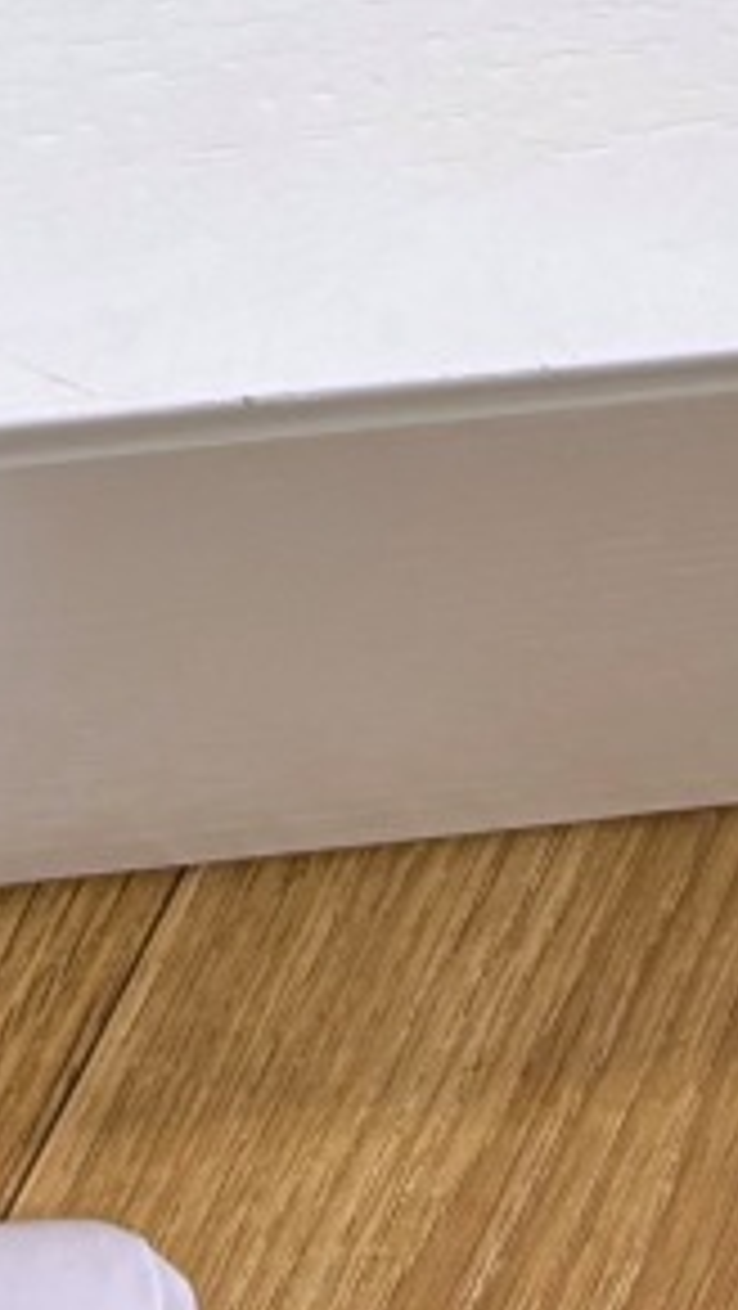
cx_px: -1066
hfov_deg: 8.0
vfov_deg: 12.6
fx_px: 4863
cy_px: -1634
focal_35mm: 140
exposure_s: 1/641
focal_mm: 5.96
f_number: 1.6
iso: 50
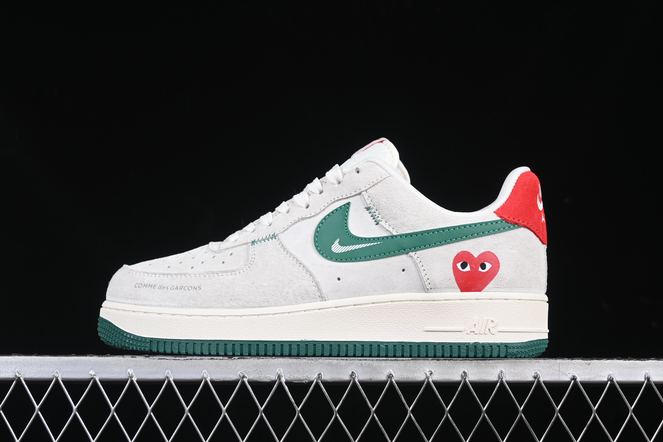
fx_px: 1381
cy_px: 221
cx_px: 332
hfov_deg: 27.0
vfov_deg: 18.2
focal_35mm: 75
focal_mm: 50
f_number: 8
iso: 160
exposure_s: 1/80
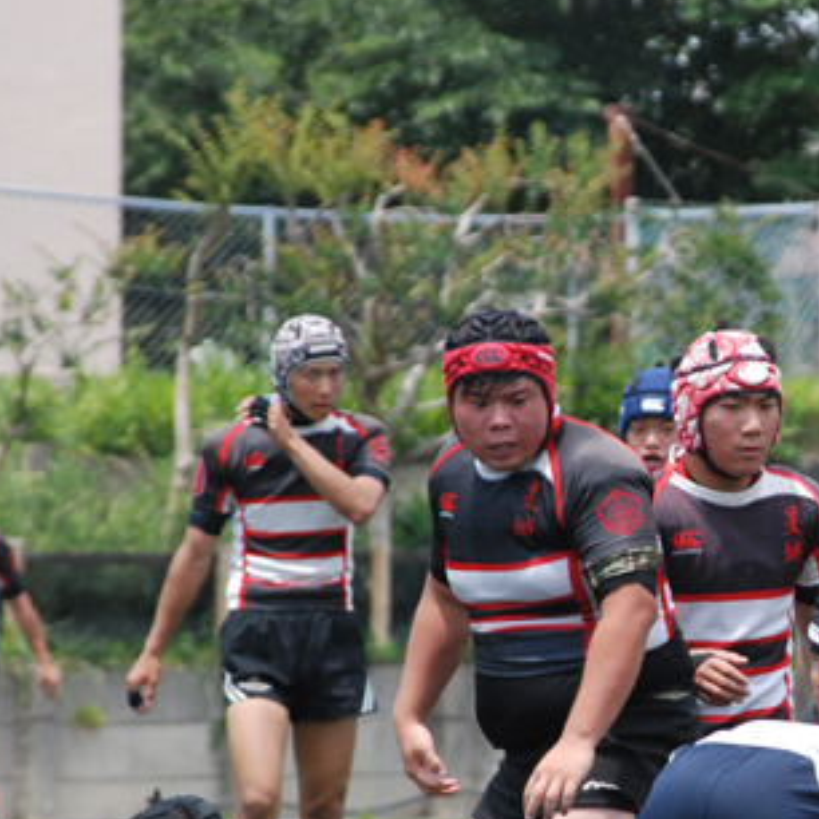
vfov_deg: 3.5
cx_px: 771
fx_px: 13411
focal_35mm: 501
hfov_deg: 3.5
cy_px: 517
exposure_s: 1/2000
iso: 1600
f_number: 7.1
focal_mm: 200
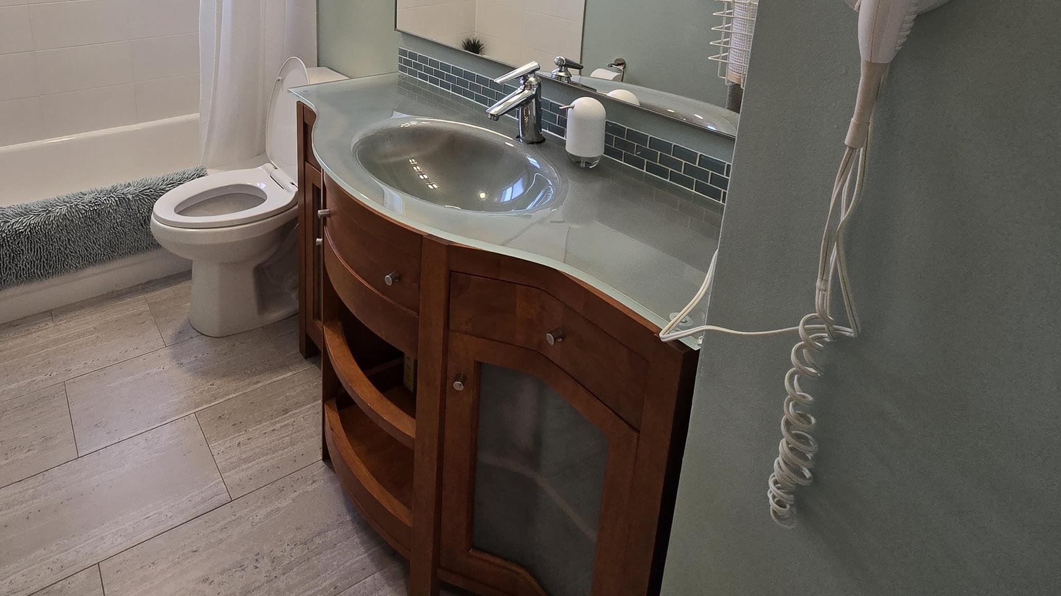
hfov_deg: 80.5
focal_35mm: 21
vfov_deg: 47.6
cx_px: 336
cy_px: 49
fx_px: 591
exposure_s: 1/60
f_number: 2.2
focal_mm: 2.2
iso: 100
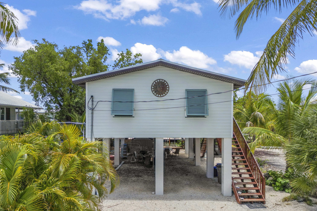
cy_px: 118
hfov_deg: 71.5
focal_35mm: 25
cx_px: 158
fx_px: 220
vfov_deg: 51.2
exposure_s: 1/2500
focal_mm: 6.72
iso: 120
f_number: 1.7
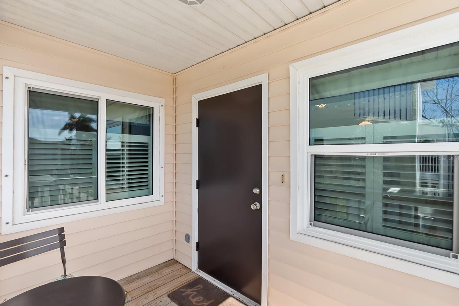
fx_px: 204
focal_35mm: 16
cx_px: 221
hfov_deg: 96.7
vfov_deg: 73.7
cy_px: 158
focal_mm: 10
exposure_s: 1/750
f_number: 4.5
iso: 640
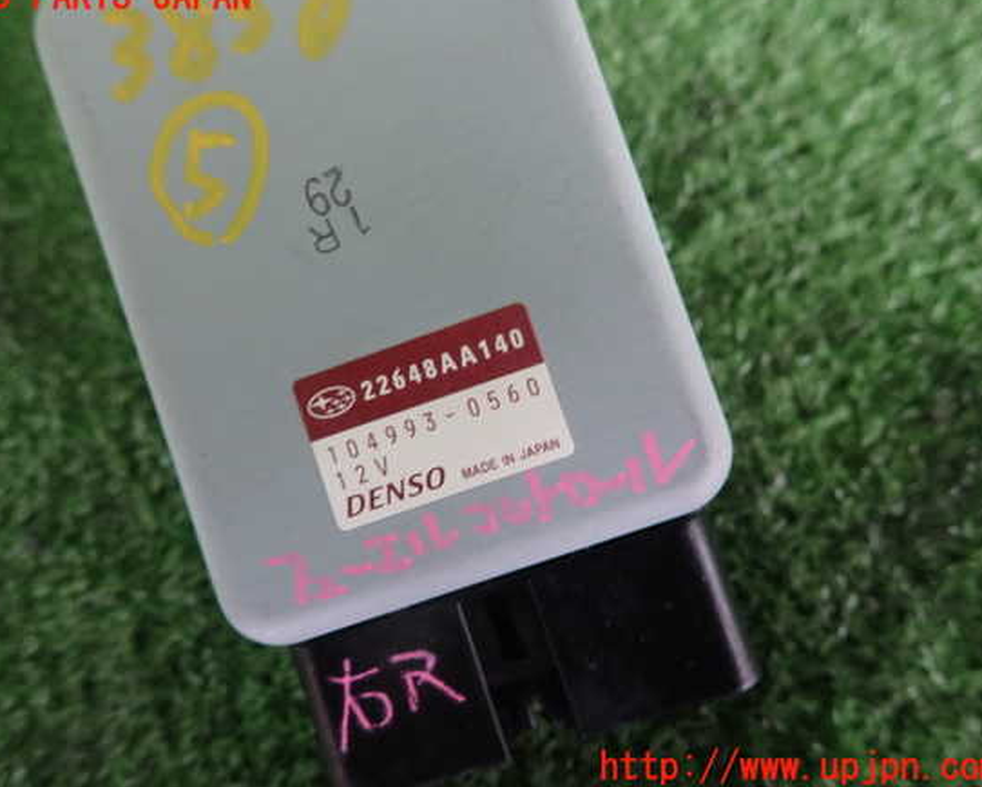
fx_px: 785
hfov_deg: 64.0
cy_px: 383
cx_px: 466
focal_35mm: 27
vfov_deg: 53.2
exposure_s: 1/30
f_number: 2
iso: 200
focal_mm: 4.5
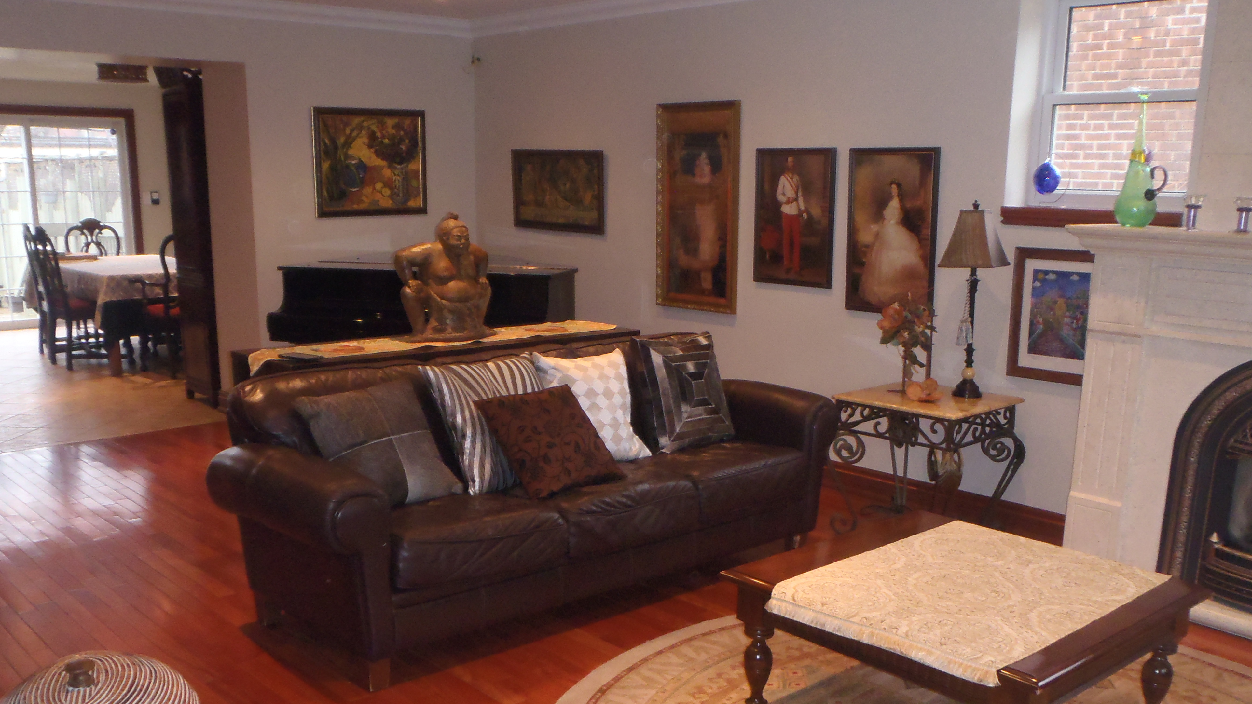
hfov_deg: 58.0
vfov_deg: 34.4
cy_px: 453
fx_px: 1129
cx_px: 640
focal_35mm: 34
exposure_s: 1/30
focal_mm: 5
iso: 320
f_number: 3.5
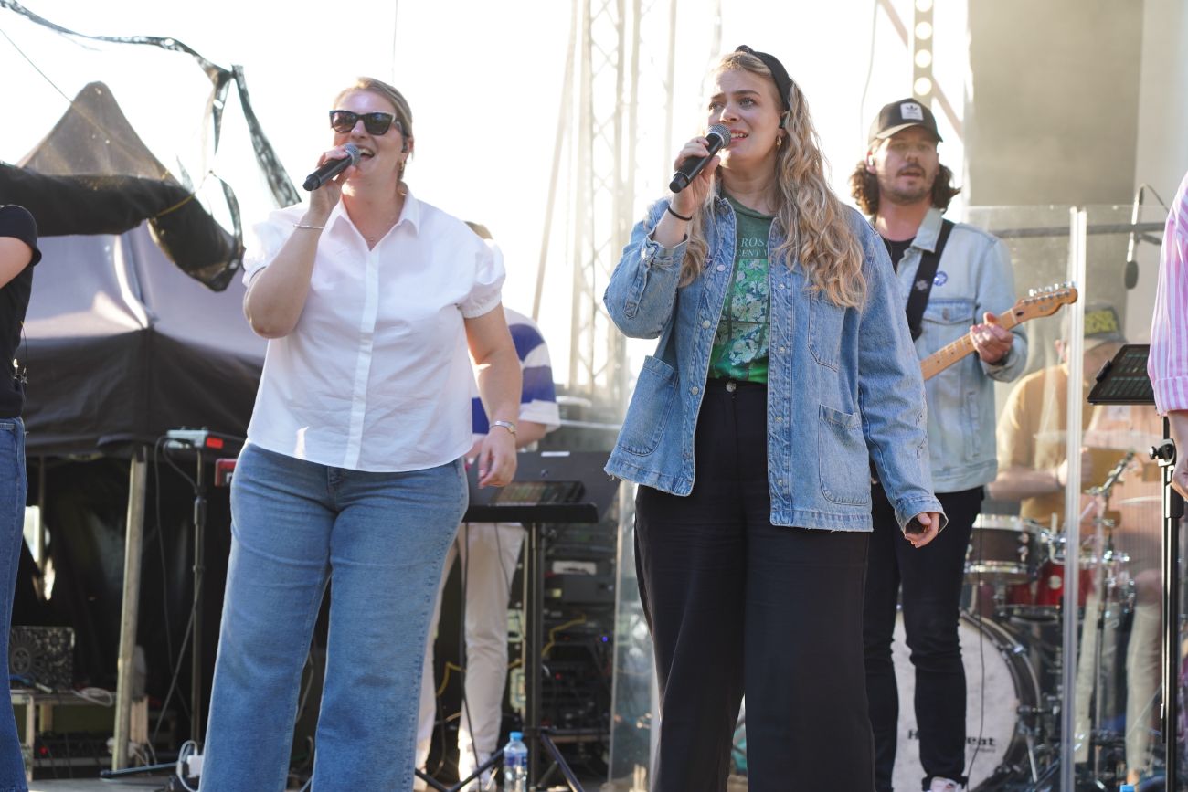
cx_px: 594
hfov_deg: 19.5
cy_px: 396
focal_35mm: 105
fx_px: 3465
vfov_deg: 13.0
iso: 320
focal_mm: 105
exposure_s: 1/100
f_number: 4.5
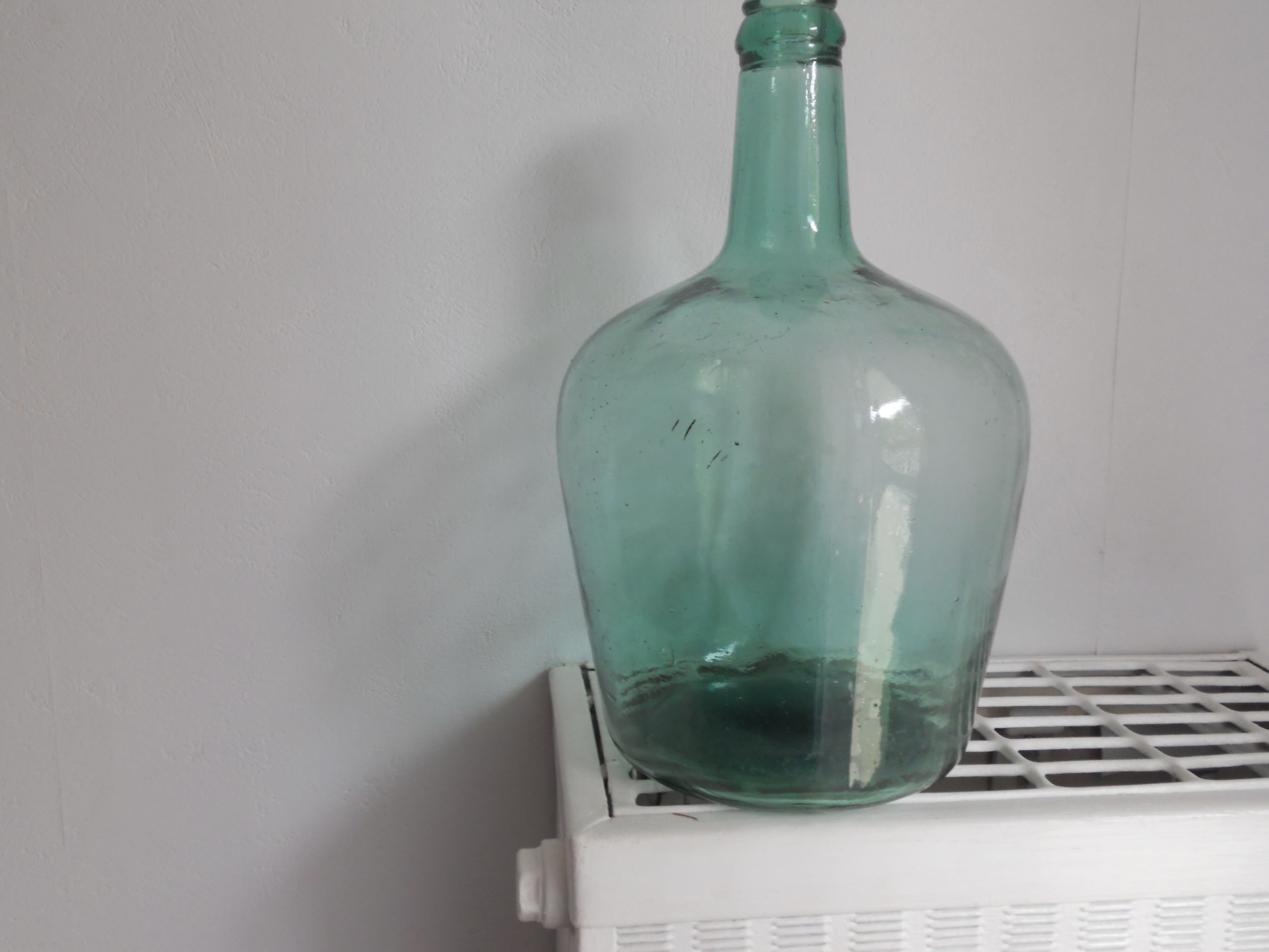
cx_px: 634
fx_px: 1173
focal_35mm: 32
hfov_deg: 56.8
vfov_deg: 44.2
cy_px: 476
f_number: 3.5
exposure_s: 1/30
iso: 125
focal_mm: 5.8
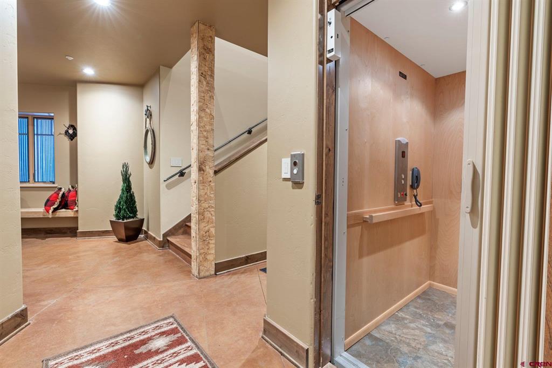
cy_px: 184
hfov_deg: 96.8
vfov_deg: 73.7
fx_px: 245
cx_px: 276
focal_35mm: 16
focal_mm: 16
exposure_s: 2
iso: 400
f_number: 8
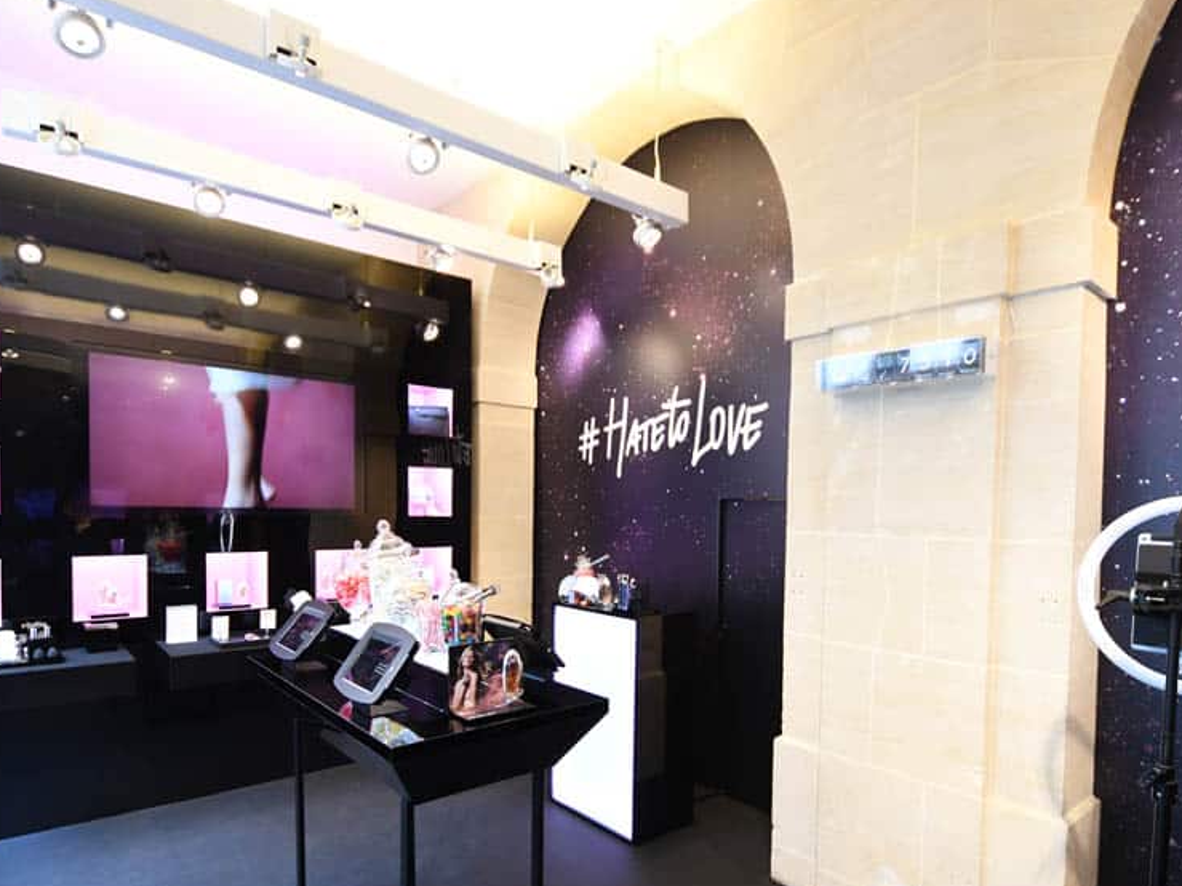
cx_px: 565
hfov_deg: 81.7
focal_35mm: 20
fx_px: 683
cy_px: 535
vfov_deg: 65.3
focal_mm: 10
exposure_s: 1/50
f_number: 3.5
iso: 800
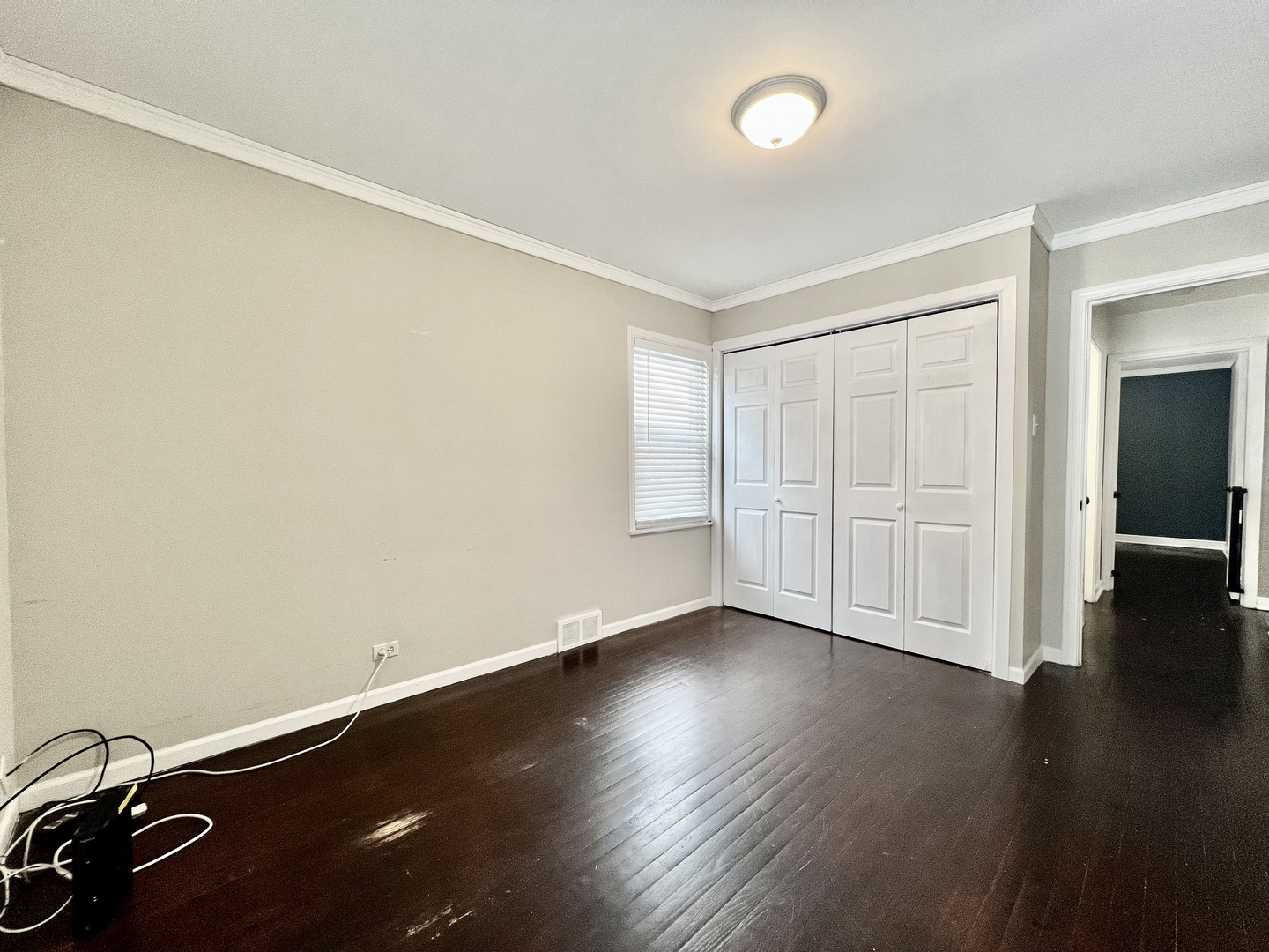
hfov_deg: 106.2
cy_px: 476
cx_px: 634
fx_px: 477
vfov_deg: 89.9
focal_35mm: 13
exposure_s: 1/120
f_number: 1.8
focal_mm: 1.57
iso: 200
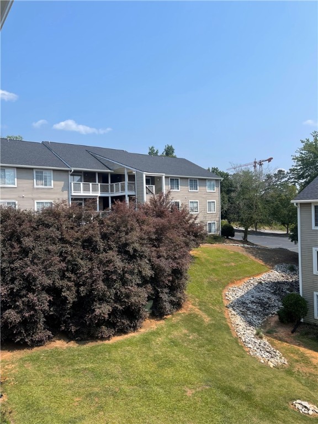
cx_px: 159
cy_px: 212
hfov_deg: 53.1
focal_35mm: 26
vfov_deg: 67.3
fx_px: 318
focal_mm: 5.1
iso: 32
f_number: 1.6
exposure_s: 1/3663
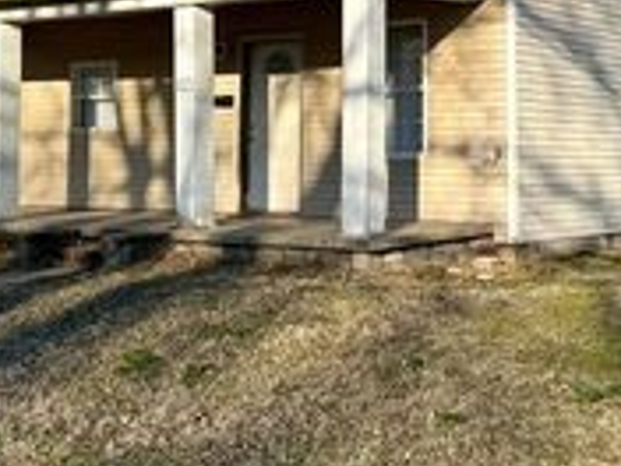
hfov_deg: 28.5
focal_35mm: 68
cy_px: 111
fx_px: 1220
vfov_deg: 21.4
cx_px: 381
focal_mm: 6.76
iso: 80
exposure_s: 1/3145
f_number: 1.78
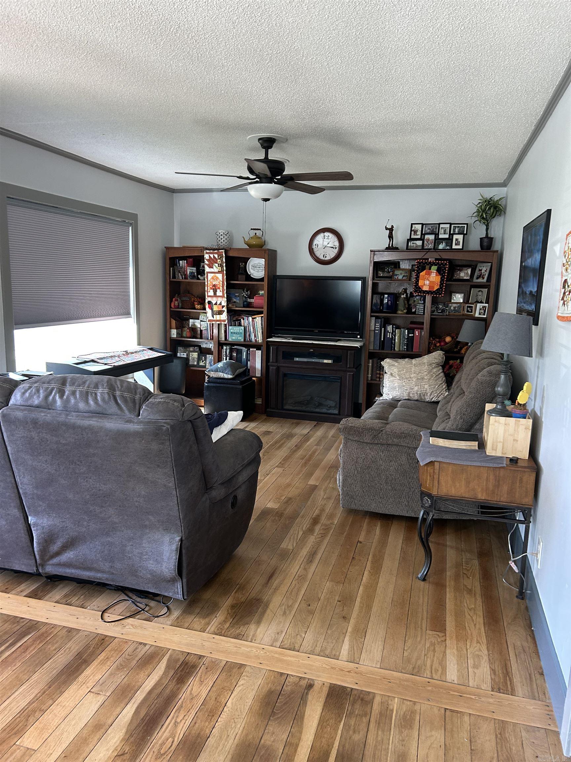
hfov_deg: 53.1
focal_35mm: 26
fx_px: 572
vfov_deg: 67.3
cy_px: 381
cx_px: 286
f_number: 1.5
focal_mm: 5.7
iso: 125
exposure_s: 1/105
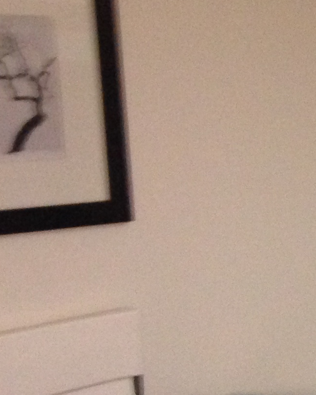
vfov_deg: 14.7
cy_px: 334
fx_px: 1520
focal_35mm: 130
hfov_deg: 10.2
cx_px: 769
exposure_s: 1/20
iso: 250
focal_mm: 4.12
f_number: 2.4
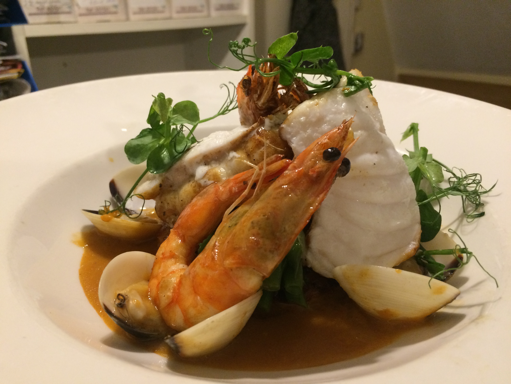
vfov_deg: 48.2
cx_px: 256
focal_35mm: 29
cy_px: 192
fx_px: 428
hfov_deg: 61.7
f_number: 2.2
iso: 250
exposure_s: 1/33
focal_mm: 4.15
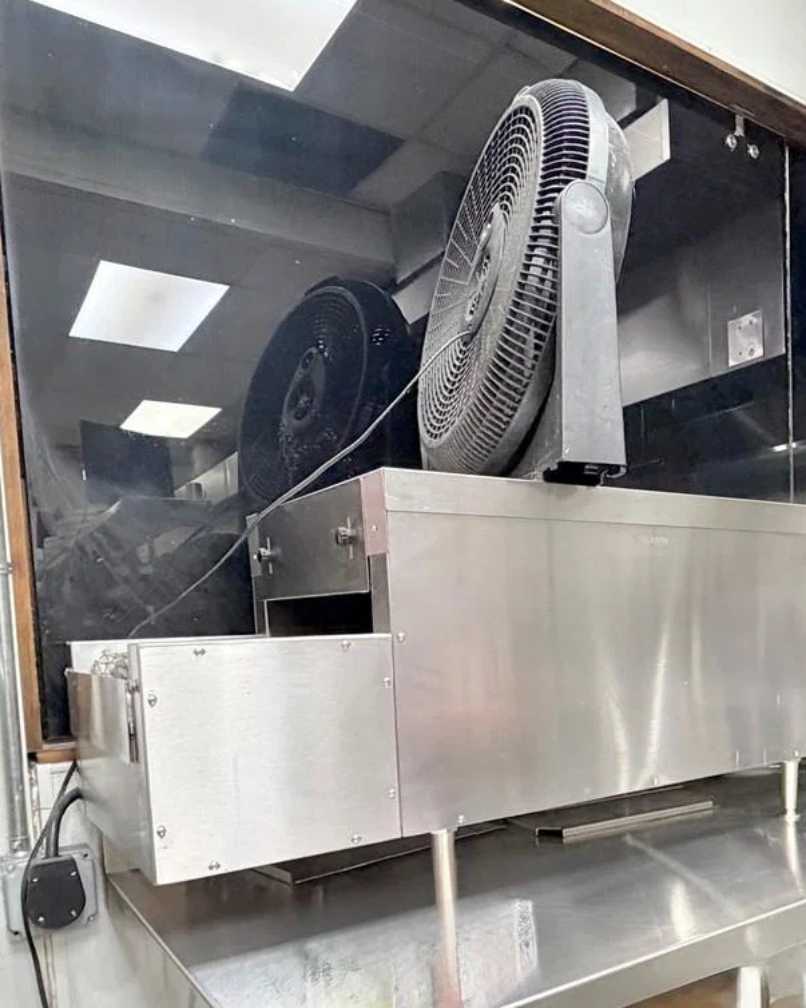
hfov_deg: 48.4
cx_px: 583
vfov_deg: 58.8
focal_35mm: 29
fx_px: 865
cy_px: 688
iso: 500
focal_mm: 2.22
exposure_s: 1/60
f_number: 2.2
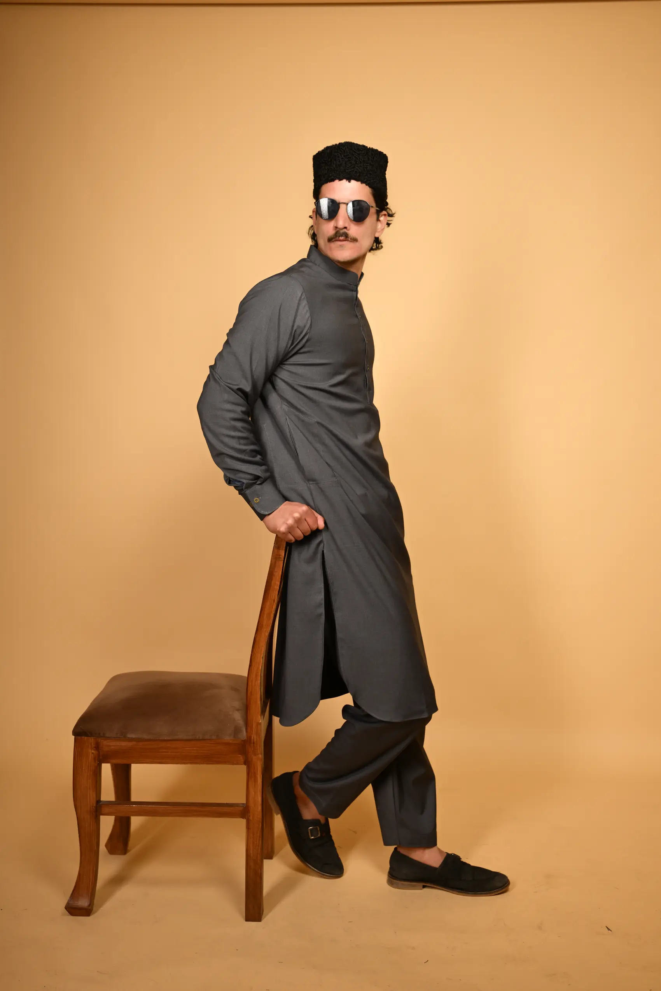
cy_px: 496
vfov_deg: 49.6
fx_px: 1074
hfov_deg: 34.2
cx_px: 330
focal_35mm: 39
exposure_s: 1/200
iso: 160
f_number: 6.3
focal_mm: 39
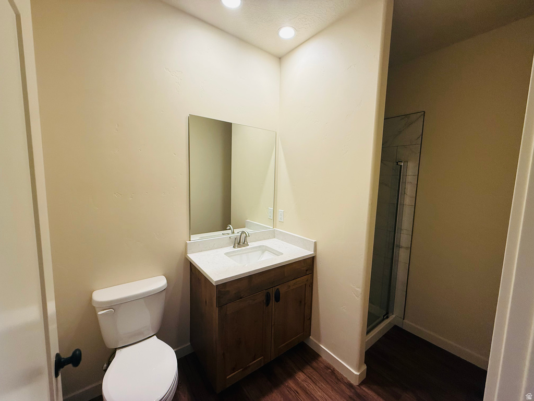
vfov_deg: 85.7
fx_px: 216
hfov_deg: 102.1
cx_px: 267
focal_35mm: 14
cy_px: 200
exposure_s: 1/120
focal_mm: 2.22
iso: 200
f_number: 2.2
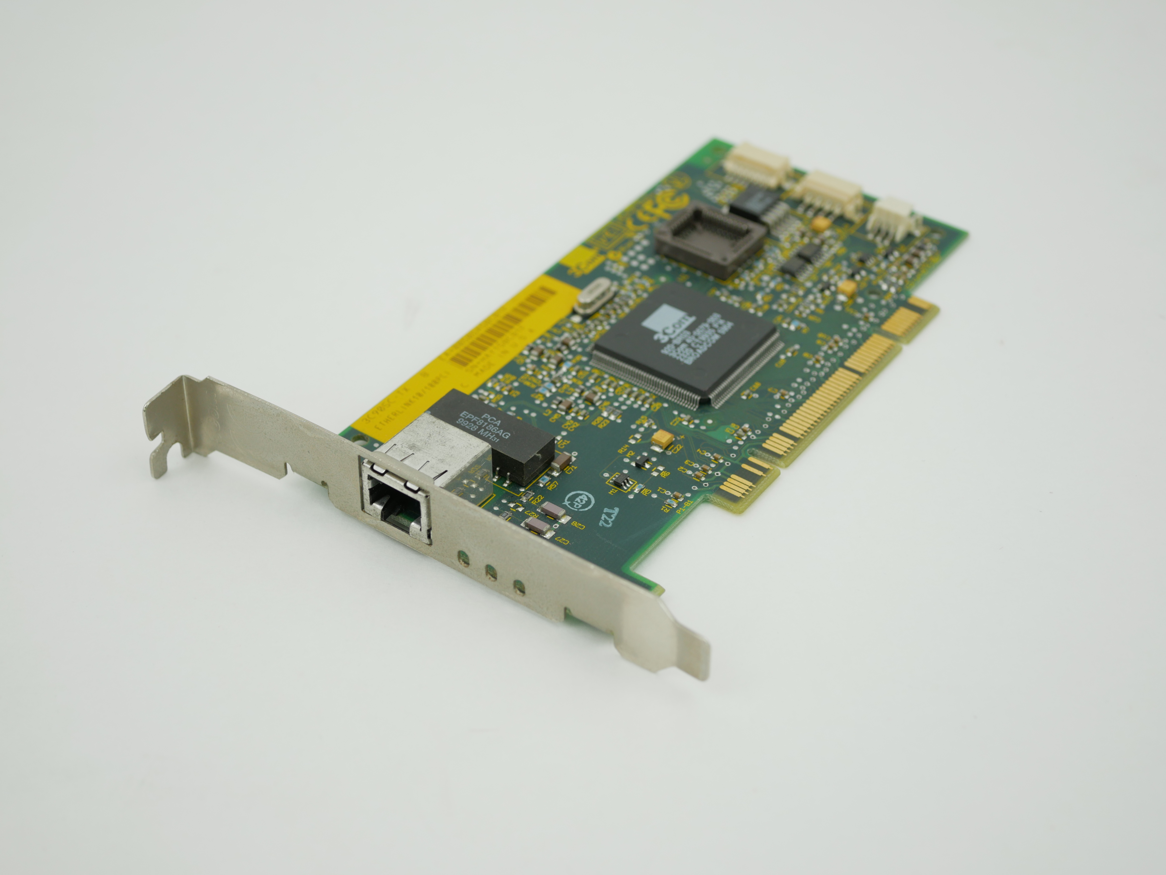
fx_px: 2022
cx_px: 583
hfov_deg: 32.2
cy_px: 438
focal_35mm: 60
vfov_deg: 24.4
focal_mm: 30
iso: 200
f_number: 3.5
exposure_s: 1/125
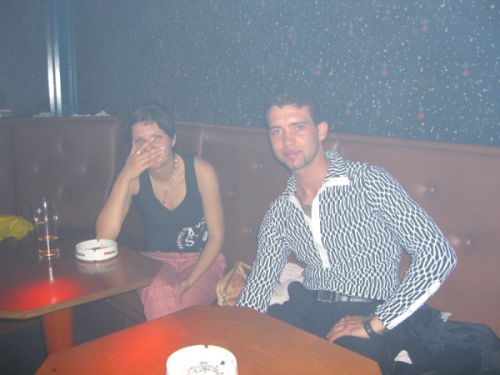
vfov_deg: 37.7
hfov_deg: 49.0
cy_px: 188
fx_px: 549
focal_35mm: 38
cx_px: 250
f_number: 2.8
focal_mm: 7.9
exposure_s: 1/60
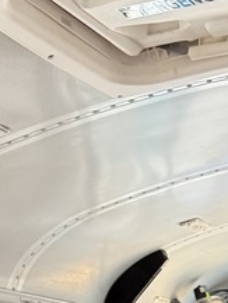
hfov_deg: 13.1
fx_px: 991
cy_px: 394
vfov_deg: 16.5
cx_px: 169
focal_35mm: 113
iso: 400
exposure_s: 1/60
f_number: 1.78
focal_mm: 6.76
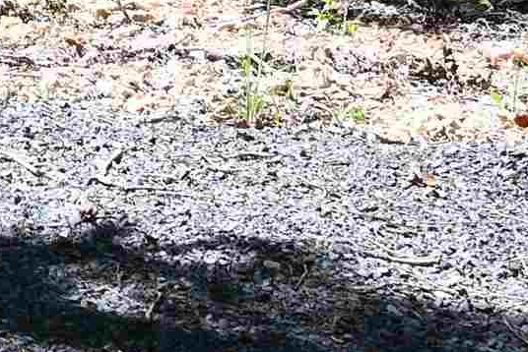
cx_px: -518
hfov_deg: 10.1
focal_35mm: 189
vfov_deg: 6.7
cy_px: -612
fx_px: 2773
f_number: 5.6
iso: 160
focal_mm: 33
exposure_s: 1/250
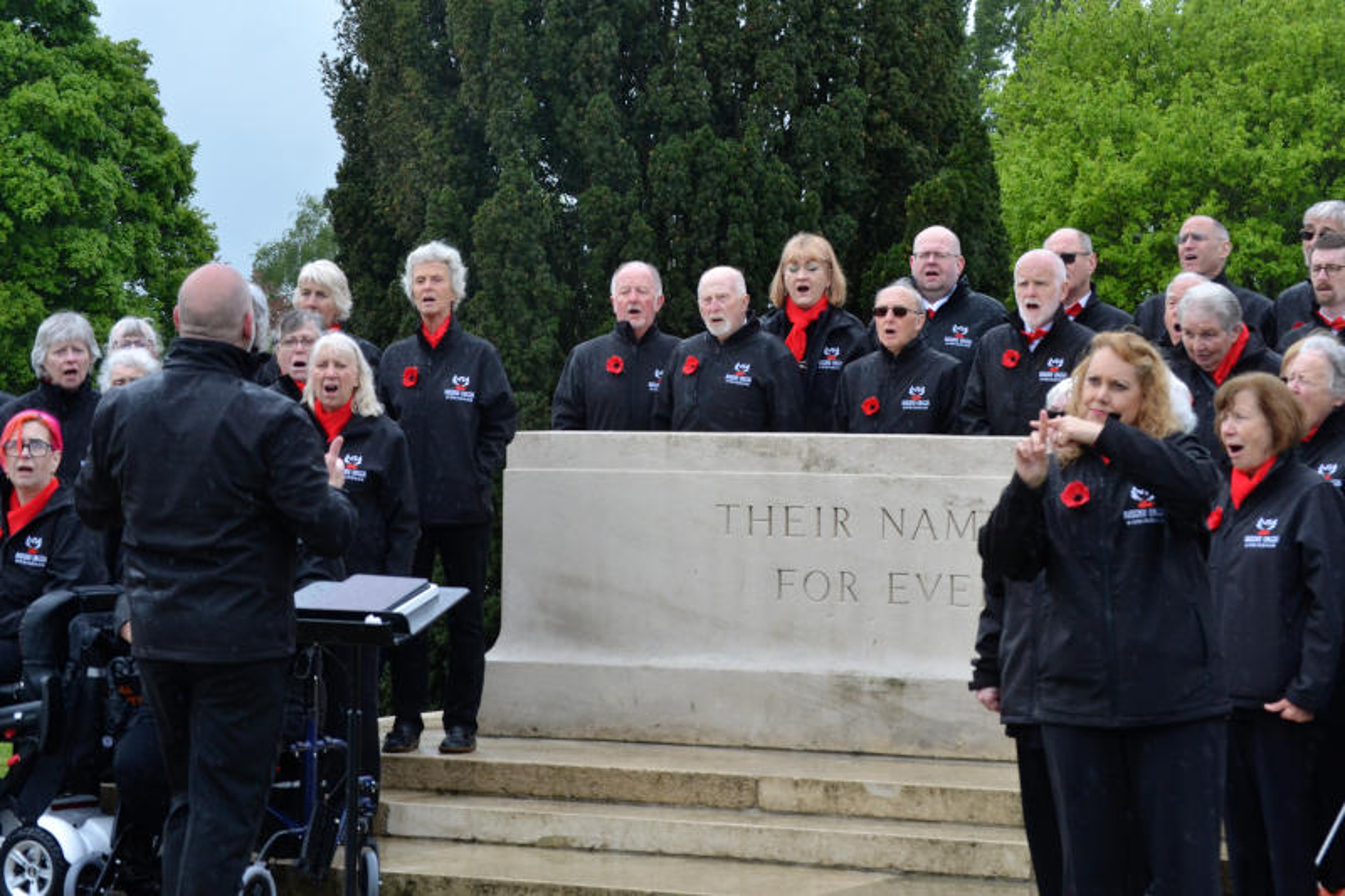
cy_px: 448
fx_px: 3922
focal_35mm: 105
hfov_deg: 19.5
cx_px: 672
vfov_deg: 13.0
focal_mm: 70
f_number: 9
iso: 400
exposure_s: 1/400
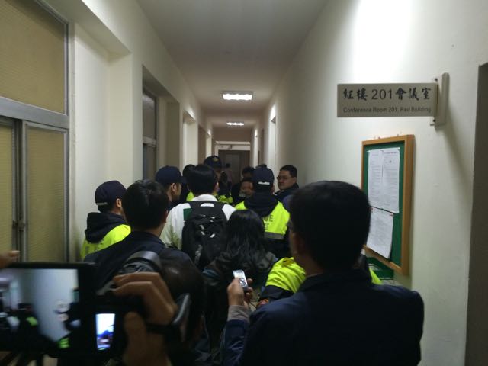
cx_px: 244
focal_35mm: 29
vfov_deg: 48.2
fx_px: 409
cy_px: 183
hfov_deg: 61.7
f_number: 2.2
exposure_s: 1/30
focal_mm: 4.15
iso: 100
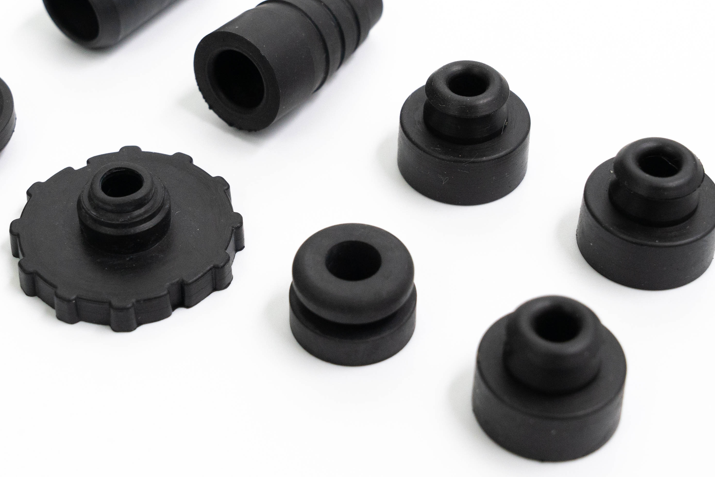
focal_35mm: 86
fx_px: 1708
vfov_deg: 15.9
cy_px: 189
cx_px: 291
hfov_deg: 23.6
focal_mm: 32.8
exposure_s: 1/125
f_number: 8
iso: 800
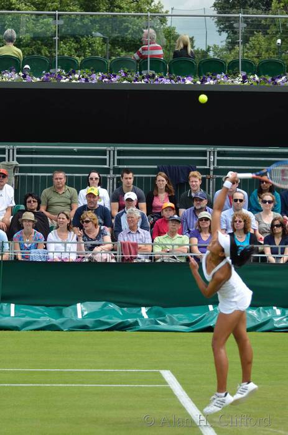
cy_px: 218
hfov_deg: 7.6
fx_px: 2172
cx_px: 144
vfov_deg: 11.4
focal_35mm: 180
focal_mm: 120
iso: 220
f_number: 4.8
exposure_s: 1/1000
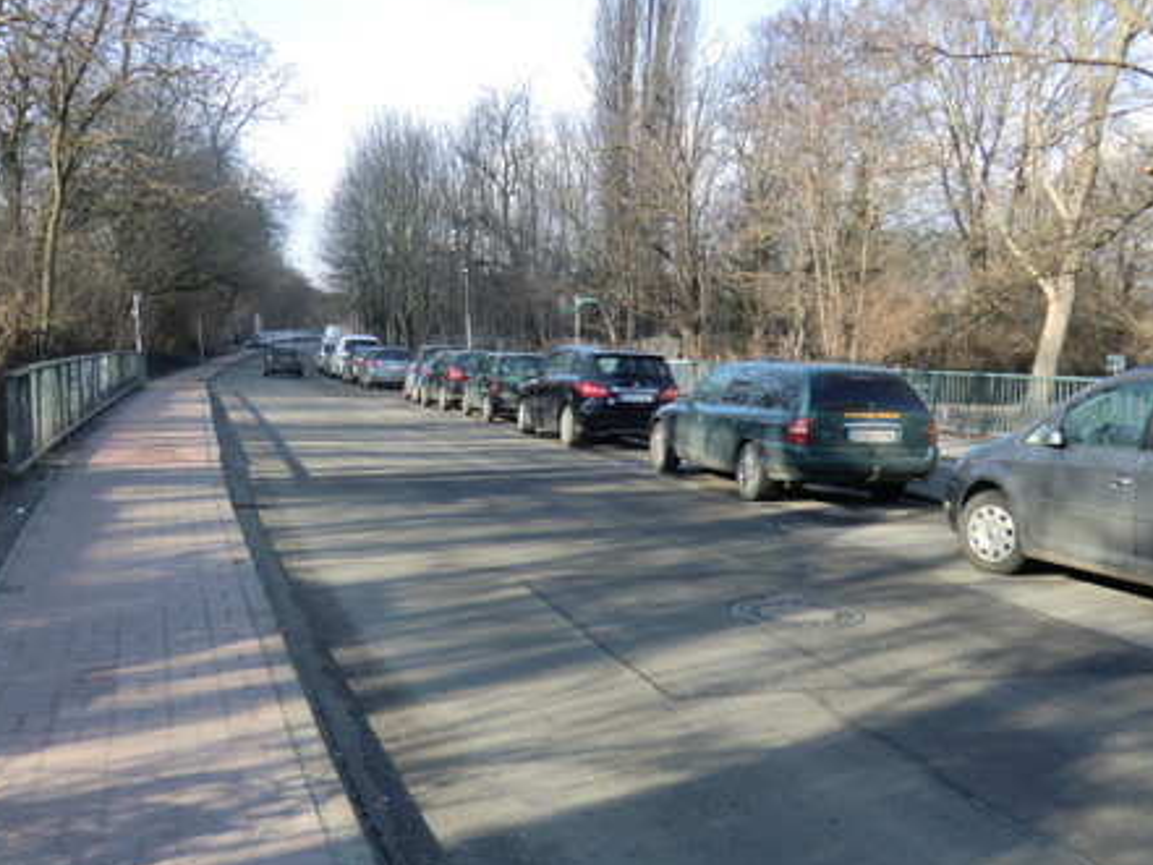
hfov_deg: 50.1
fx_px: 1233
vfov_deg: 38.7
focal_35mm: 37
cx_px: 552
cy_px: 408
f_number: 3.6
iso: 64
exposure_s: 1/200
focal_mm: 6.1
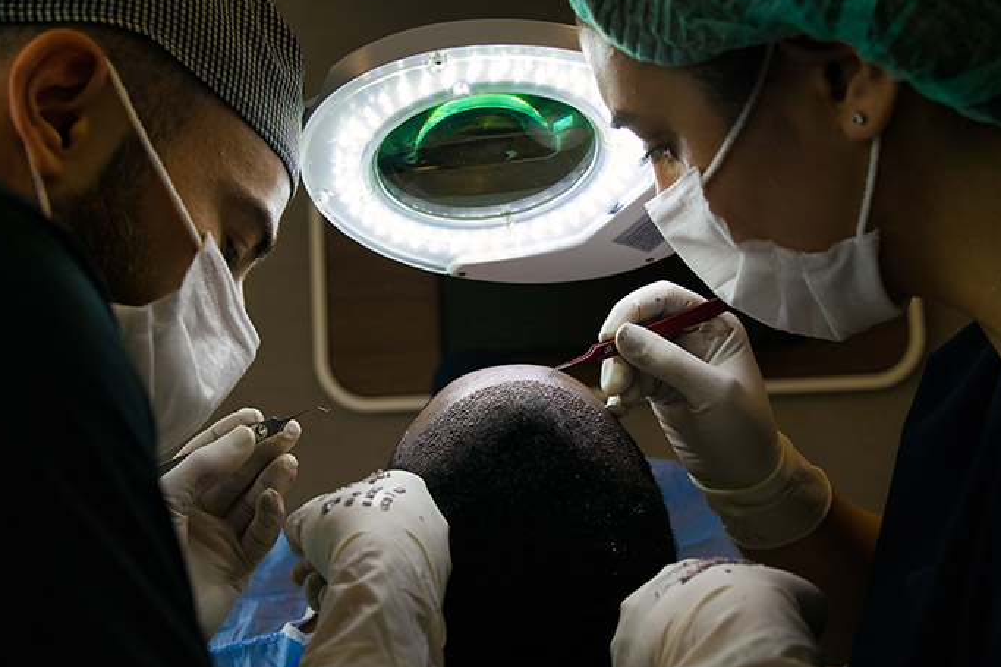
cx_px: 500
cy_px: 367
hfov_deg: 47.4
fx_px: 1140
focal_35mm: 41
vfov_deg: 32.6
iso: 320
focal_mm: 35
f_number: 5.6
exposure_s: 1/400
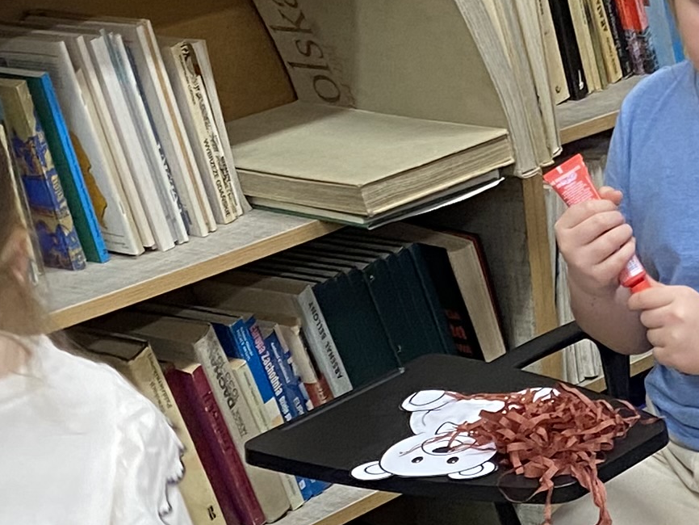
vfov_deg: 12.2
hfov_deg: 15.9
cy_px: 423
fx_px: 2444
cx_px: 736
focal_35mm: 121
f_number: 1.8
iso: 125
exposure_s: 1/60
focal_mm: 4.25
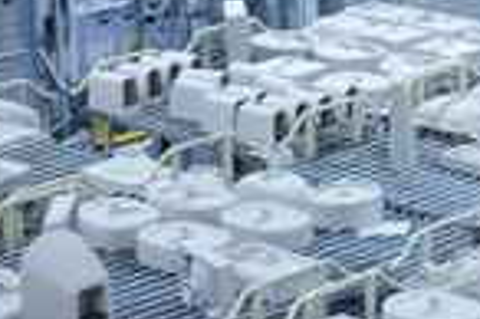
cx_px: 662
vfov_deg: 9.0
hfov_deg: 13.1
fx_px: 1998
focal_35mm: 150
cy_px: -77
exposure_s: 1/50
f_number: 3.2
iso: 400
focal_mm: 35
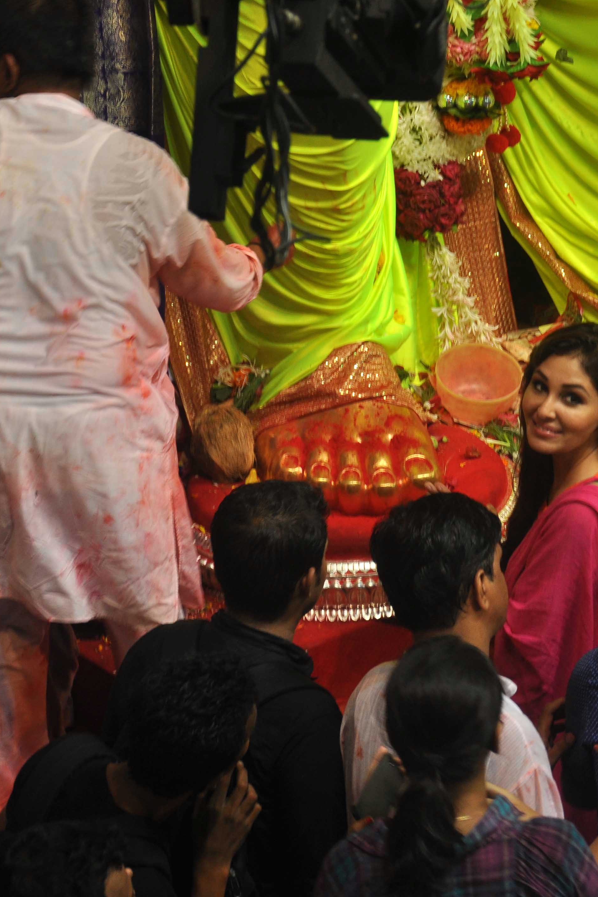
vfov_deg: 14.7
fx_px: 3488
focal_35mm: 140
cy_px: 448
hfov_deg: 9.7
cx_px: 551
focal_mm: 62
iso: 400
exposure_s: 1/60
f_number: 5.3
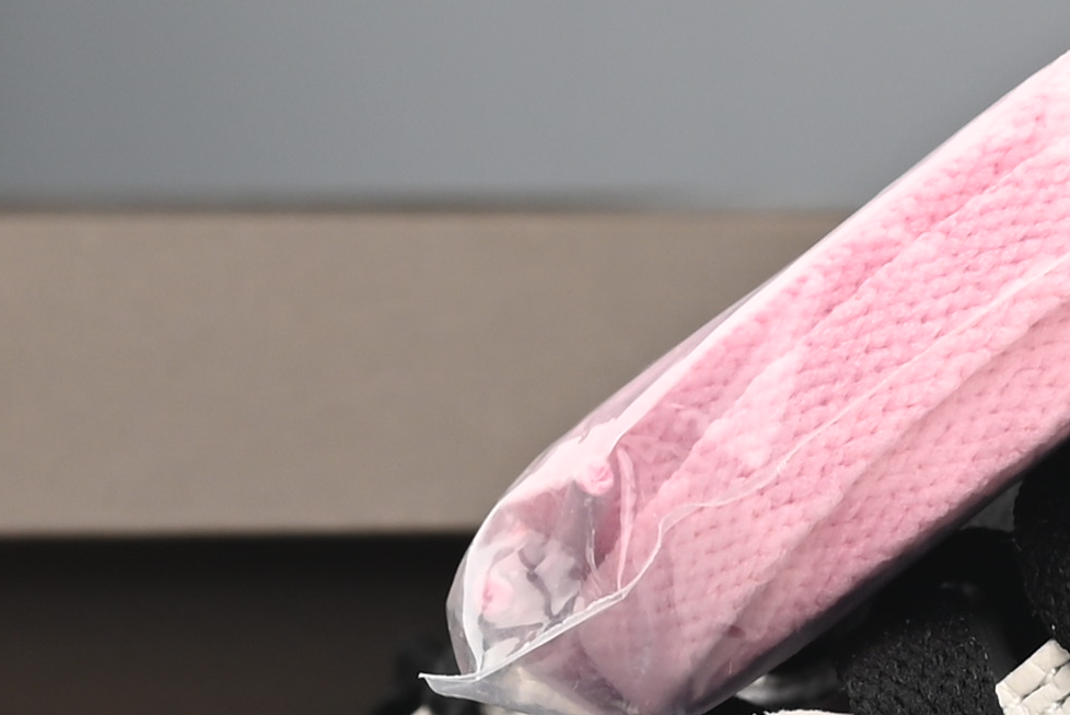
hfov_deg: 8.6
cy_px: 683
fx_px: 7136
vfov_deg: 5.7
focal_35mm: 240
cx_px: 690
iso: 100
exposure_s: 1/200
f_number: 11
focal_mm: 39
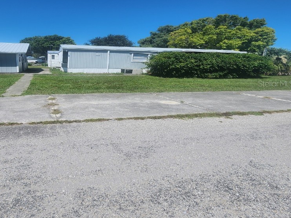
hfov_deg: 84.3
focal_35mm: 18
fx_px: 151
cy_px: 83
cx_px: 94
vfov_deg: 70.6
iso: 50
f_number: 2.2
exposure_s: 1/3151
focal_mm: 2.2
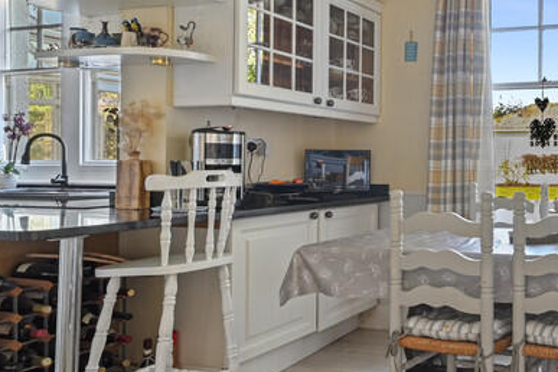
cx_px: 568
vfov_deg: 35.8
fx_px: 573
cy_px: 143
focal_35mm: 37
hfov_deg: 43.7
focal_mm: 14
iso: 400
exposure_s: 1/4
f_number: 8
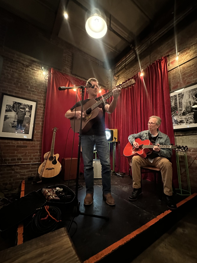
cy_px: 132
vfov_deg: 98.2
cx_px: 105
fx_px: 114
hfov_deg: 81.6
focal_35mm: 15
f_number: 2.2
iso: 1250
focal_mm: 2.22
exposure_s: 1/30
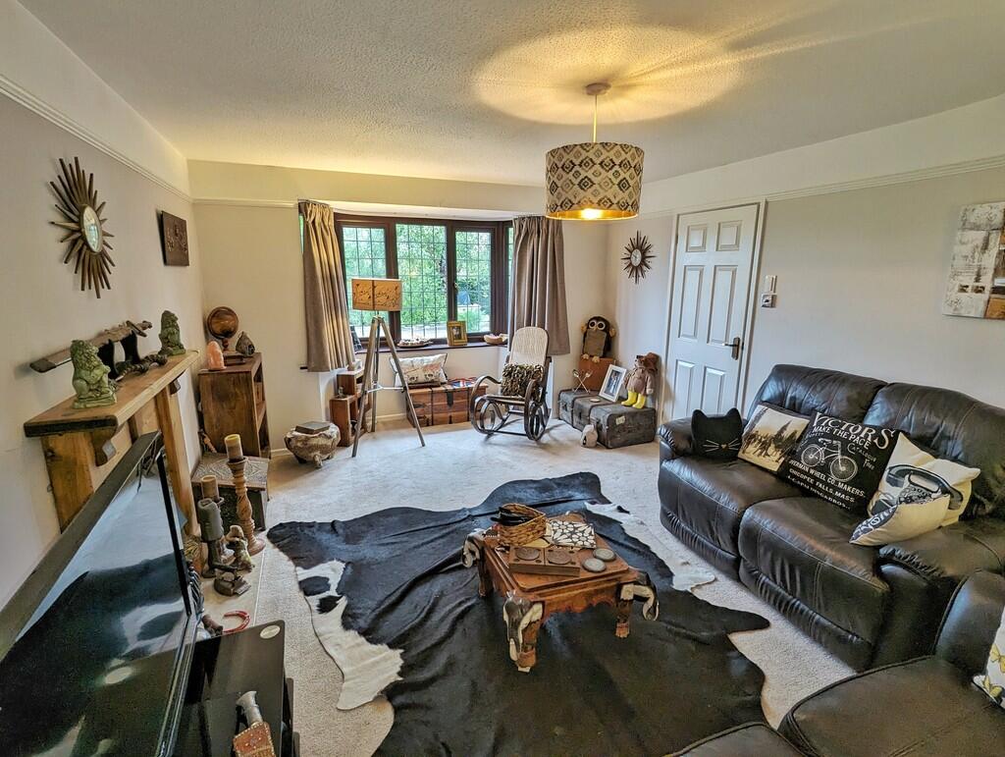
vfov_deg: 78.2
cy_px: 378
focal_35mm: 16
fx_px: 465
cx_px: 502
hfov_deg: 94.4
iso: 143
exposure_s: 1/33.3
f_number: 2.2
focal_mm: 2.35
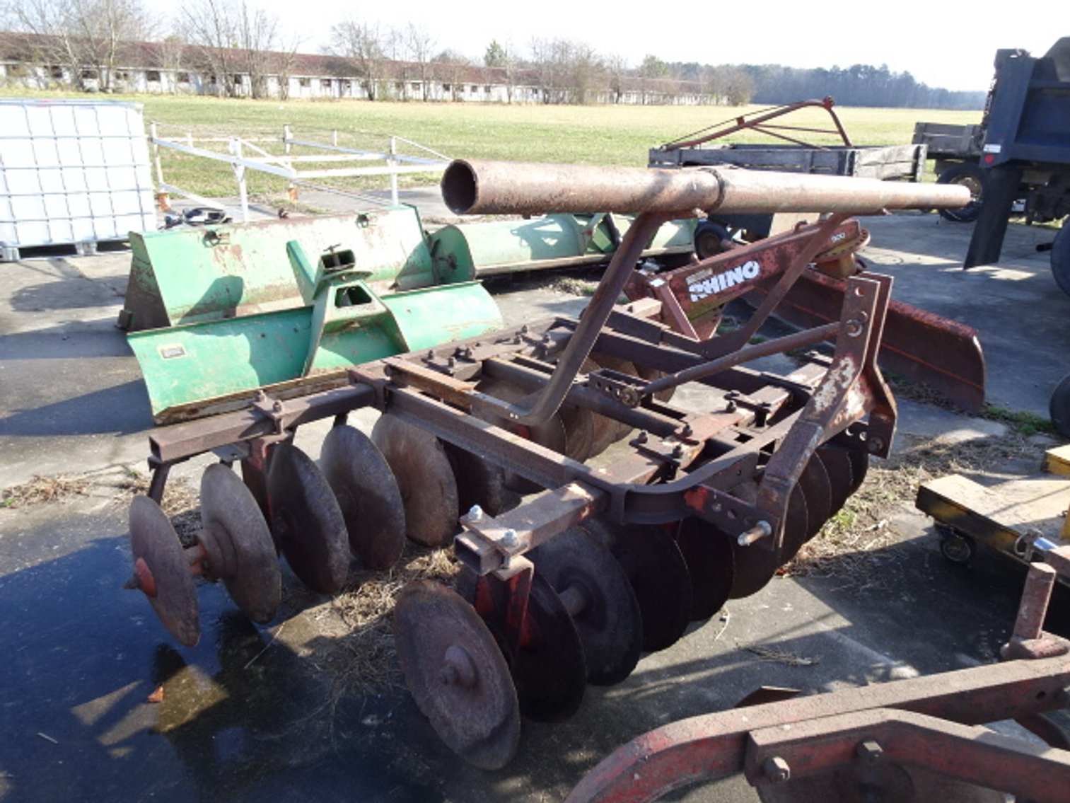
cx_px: 535
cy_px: 402
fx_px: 773
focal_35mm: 25
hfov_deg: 69.4
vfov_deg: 54.9
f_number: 3.5
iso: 80
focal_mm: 4.25
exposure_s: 1/200
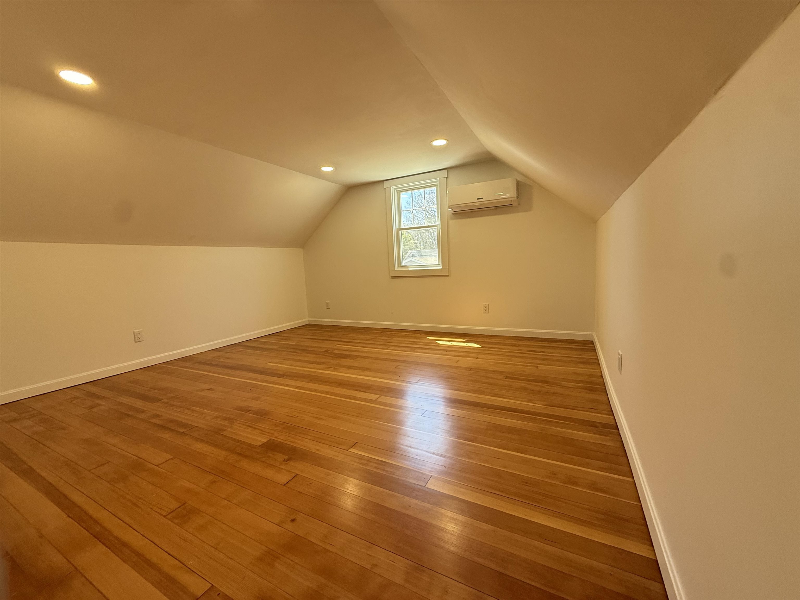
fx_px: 324
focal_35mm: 14
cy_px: 300
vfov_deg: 85.7
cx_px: 400
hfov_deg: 102.1
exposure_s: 1/99
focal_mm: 2.22
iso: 160
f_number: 2.2
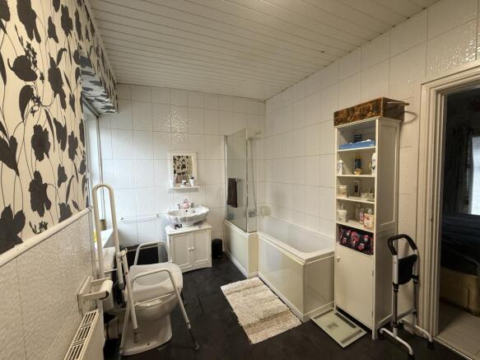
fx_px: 194
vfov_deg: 85.7
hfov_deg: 102.1
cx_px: 240
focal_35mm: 14
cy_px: 180
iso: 200
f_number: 2.2
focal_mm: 2.22
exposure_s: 1/100
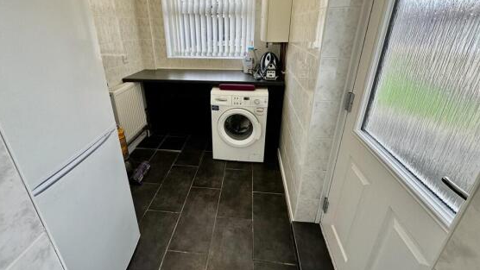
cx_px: 229
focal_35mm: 16
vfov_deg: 66.2
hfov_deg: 99.3
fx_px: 204
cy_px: 103
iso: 125
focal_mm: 2.22
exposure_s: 1/100
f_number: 2.2
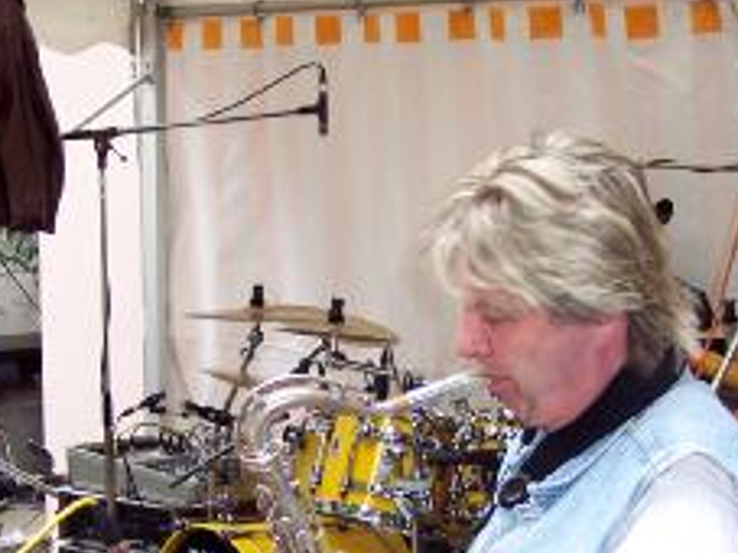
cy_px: 522
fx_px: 1833
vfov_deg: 16.9
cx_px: 400
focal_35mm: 86
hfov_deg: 22.8
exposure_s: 1/60
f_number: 2.8
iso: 100
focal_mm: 8
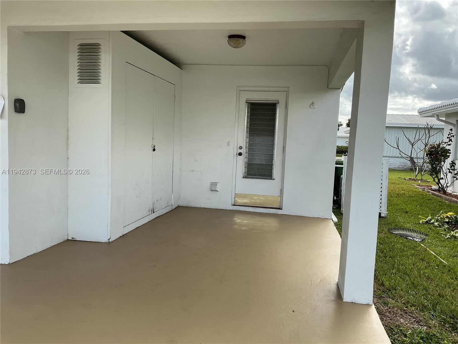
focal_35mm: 29
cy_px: 172
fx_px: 384
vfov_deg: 48.2
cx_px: 229
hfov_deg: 61.7
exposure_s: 1/700
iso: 25
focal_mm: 3
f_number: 1.8
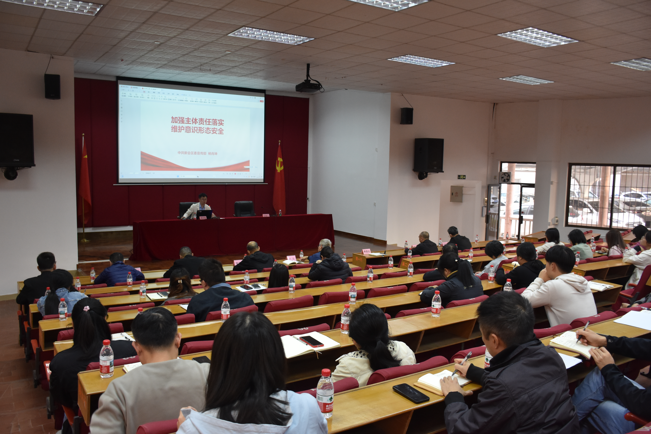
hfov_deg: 61.9
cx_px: 326
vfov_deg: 43.6
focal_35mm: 30
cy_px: 217
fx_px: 542
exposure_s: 1/60
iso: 800
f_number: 4
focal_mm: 20
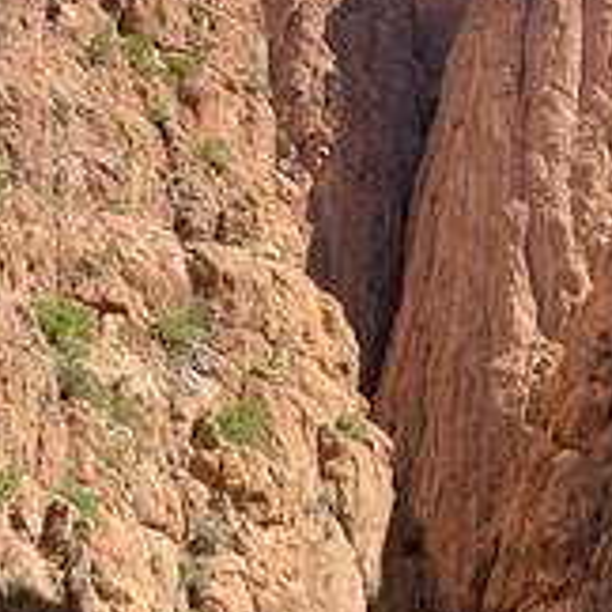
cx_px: 593
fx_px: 1360
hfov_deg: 24.4
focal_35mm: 68
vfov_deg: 25.1
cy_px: 170
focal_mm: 5.1
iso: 50
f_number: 1.6
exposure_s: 1/1580
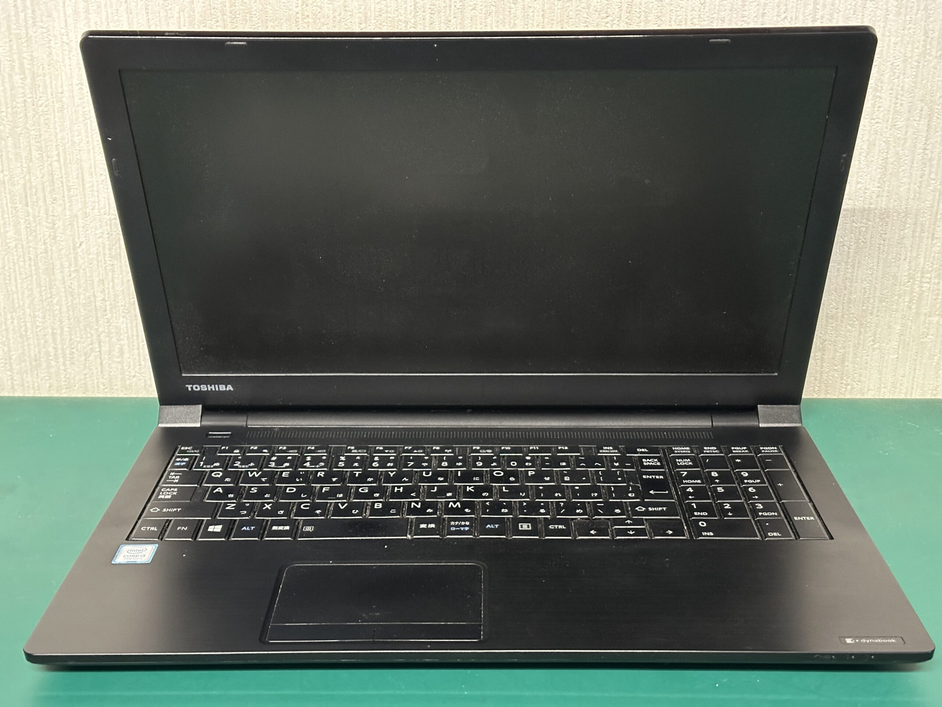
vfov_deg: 30.3
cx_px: 471
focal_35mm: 48
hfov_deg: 39.7
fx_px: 1306
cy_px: 354
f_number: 1.78
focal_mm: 6.86
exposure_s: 1/20
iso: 640
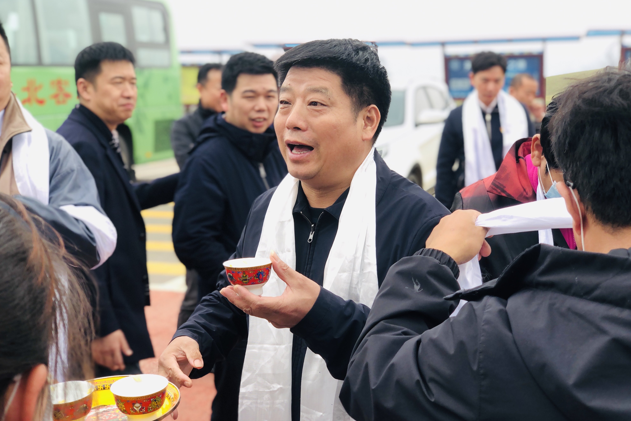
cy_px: 207
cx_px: 310
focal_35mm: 55
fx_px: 964
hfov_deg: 36.2
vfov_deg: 24.6
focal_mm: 6
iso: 16
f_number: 2.4
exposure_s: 1/120
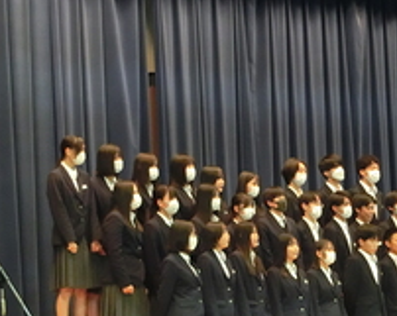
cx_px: 301
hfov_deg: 11.9
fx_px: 1901
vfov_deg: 9.5
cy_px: 261
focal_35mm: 162
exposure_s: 1/8
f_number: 5.6
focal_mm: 16.5
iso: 800
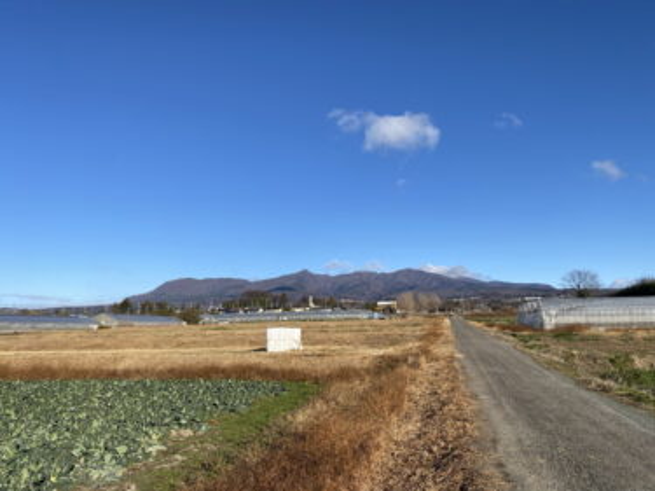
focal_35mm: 26
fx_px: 492
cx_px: 328
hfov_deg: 67.3
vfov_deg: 53.0
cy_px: 246
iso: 32
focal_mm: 4.25
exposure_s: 1/3300
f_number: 1.8
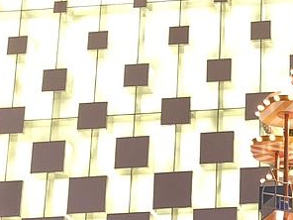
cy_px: 261
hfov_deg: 15.2
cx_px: 431
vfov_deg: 12.0
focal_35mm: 121
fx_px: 1024
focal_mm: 4
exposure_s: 1/17
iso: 50
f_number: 1.8
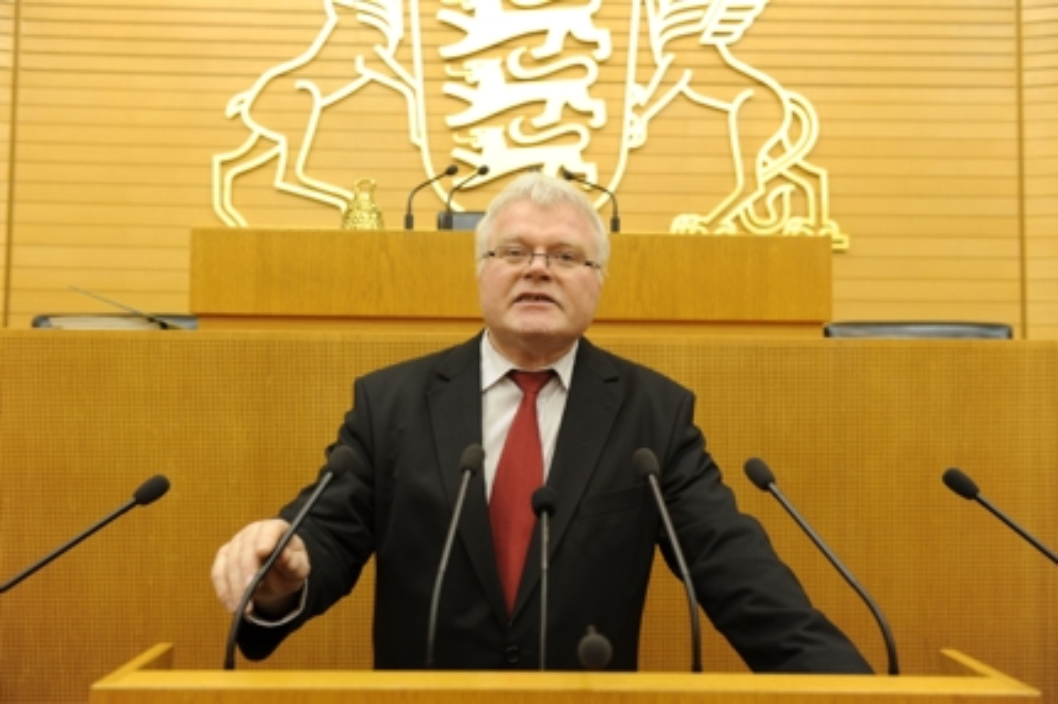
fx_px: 1057
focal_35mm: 36
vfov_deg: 36.8
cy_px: 352
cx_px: 529
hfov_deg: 53.2
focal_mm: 36
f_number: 4
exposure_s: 1/50
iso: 500
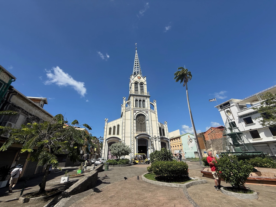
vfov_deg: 85.7
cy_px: 104
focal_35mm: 14
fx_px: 112
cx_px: 138
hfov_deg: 102.1
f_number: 2.2
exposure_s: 1/3125
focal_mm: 2.22
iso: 50
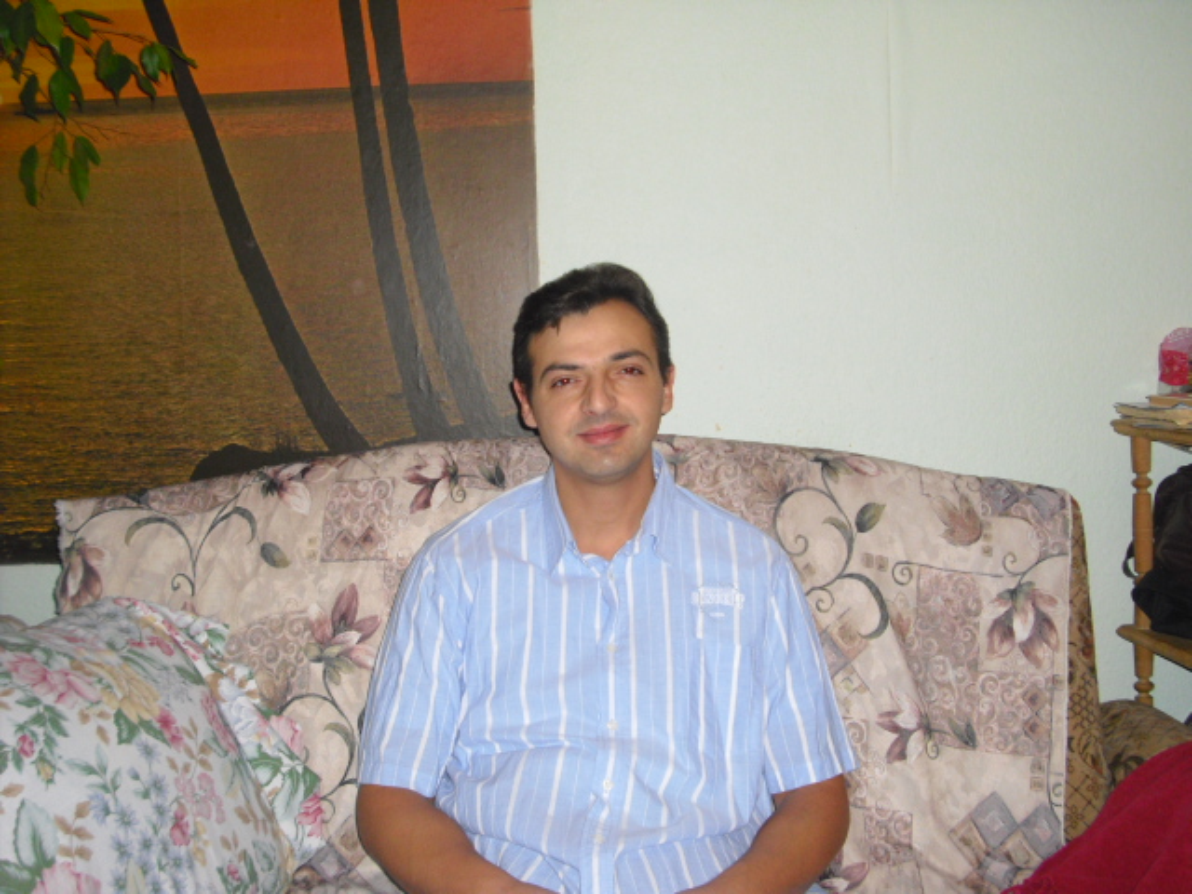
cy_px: 447
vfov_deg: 37.7
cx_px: 596
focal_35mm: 38
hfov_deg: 49.0
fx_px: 1309
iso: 200
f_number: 2.8
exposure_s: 1/60
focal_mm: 6.2
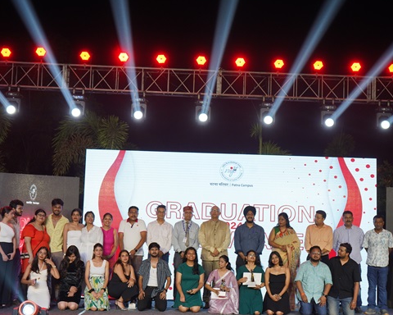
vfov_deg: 26.7
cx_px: 201
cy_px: 167
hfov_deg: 33.0
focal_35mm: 57
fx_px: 663
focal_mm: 47
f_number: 5.6
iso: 500
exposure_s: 1/125
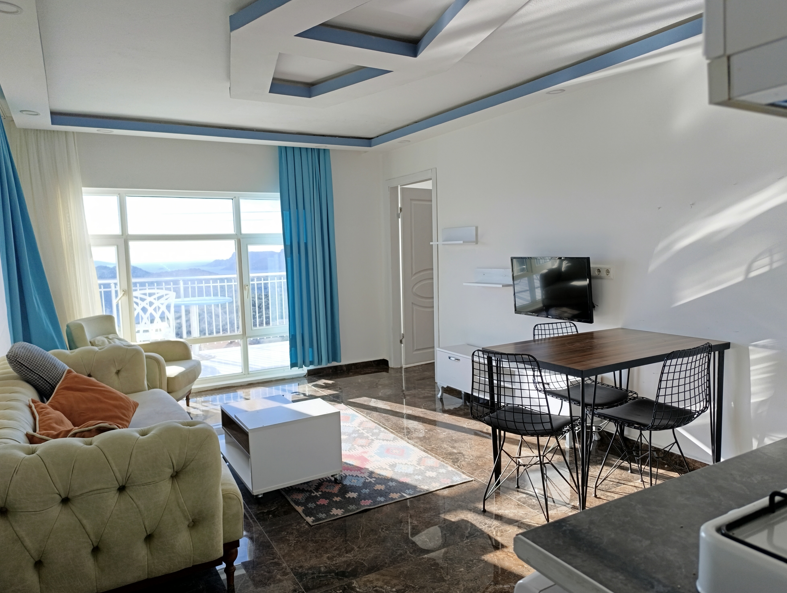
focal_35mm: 24
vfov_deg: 56.9
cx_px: 403
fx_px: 546
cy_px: 299
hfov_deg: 71.5
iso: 50
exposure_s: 1/115
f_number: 1.6
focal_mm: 6.14
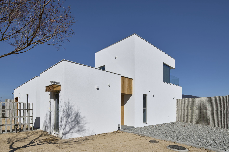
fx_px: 127
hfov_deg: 84.0
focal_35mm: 20
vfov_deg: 61.9
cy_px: 74
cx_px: 111
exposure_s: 1/500
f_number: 11
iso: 100
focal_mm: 19
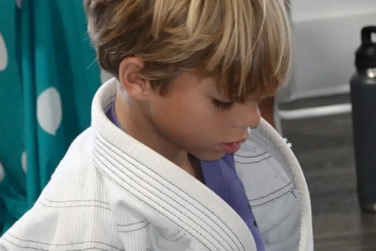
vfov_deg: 4.0
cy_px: 350
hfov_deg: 6.1
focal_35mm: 339
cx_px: 325
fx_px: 3542
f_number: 4
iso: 800
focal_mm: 37.41
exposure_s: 1/80
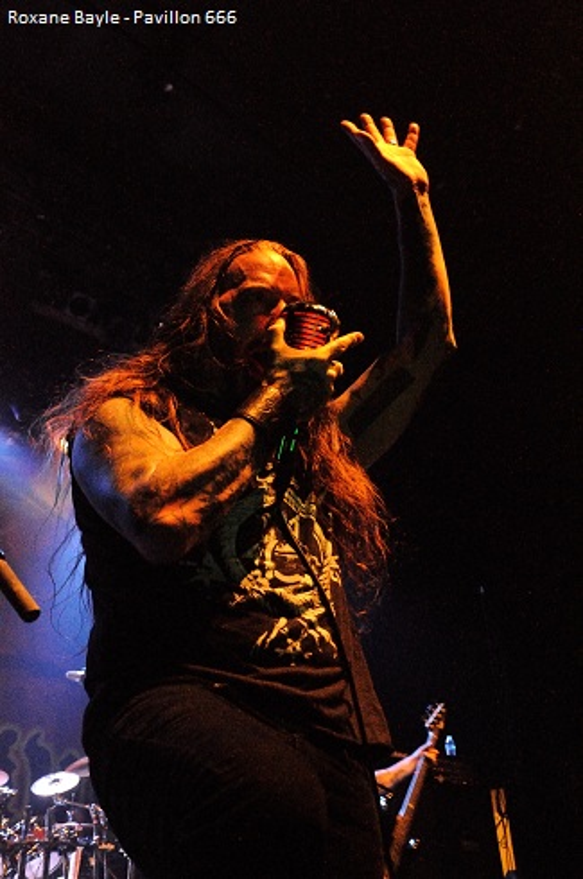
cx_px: 292
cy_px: 440
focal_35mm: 42
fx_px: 1024
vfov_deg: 46.5
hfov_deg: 31.8
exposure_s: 1/60
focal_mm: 28
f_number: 4
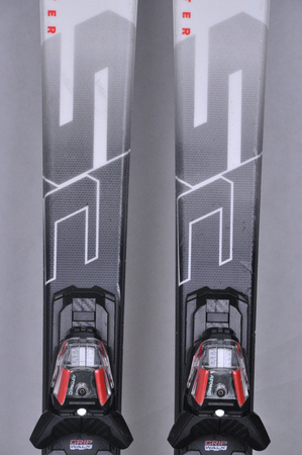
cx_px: 151
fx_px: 1986
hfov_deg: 8.7
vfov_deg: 13.1
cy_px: 228
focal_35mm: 158
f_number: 9.5
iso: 3200
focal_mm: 105
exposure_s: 1/125
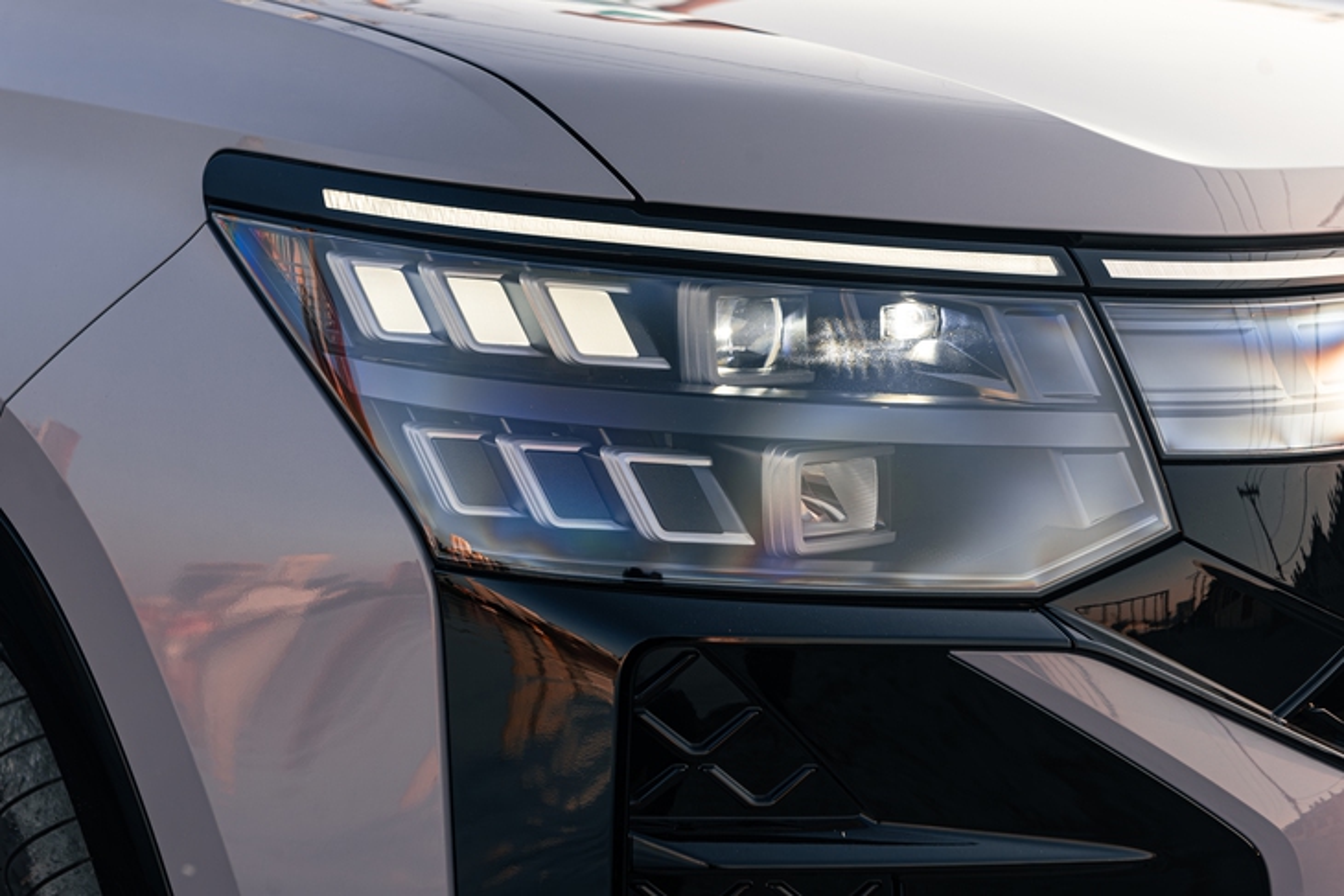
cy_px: 448
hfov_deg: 28.8
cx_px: 672
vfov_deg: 19.5
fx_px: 2614
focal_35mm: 70
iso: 320
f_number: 6.3
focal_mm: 70
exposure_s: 1/100
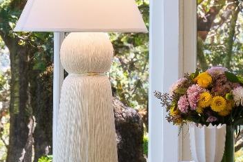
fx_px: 1781
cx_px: 221
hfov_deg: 7.8
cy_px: 25
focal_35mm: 264
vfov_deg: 5.2
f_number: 11
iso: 100
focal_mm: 61
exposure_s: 1/4
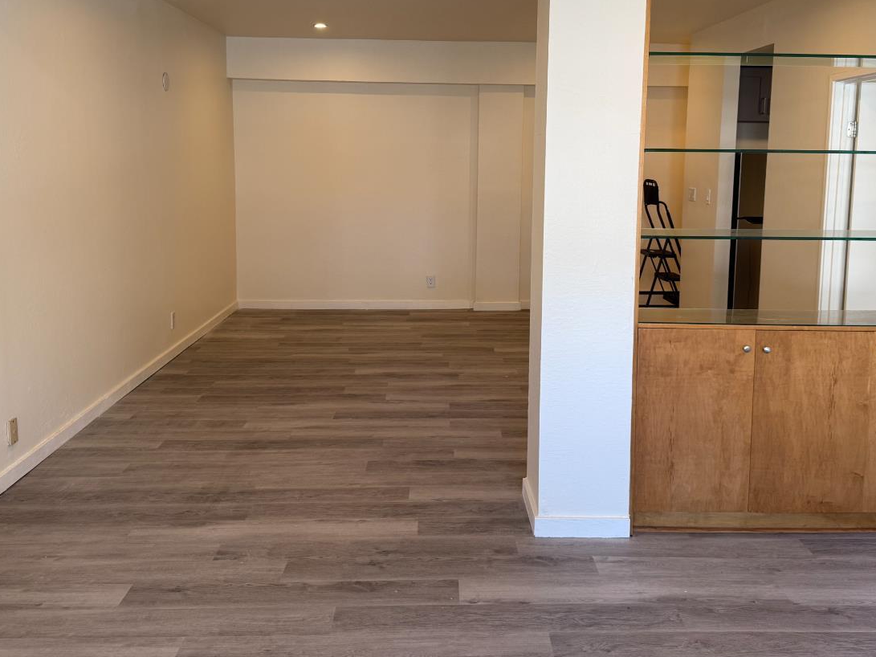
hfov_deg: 55.3
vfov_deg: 42.7
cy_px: 254
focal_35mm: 33
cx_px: 469
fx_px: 835
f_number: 1.78
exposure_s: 1/120
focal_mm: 6.76
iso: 125
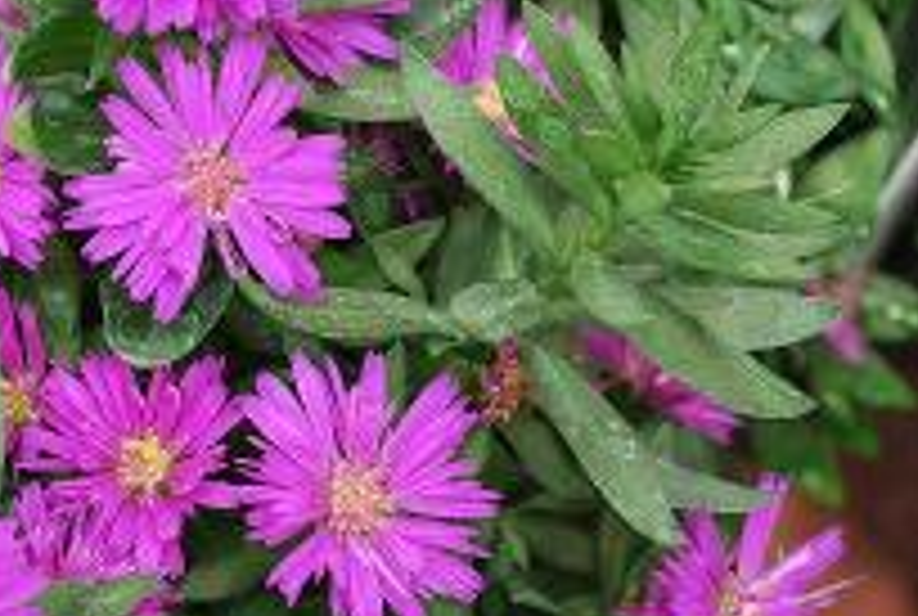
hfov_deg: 19.2
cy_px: 418
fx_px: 2709
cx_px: 338
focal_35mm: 106
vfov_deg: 13.0
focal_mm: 36
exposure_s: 1/60
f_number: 5.6
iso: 200
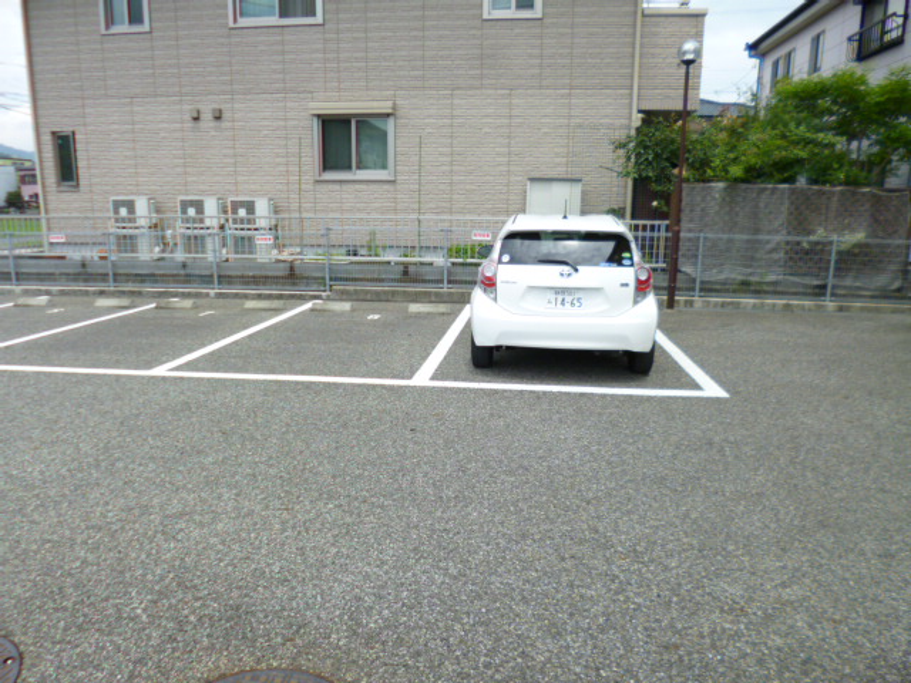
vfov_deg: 56.8
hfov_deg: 71.6
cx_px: 456
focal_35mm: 24
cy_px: 342
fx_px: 632
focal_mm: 4.3
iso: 100
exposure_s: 1/1000
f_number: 2.5
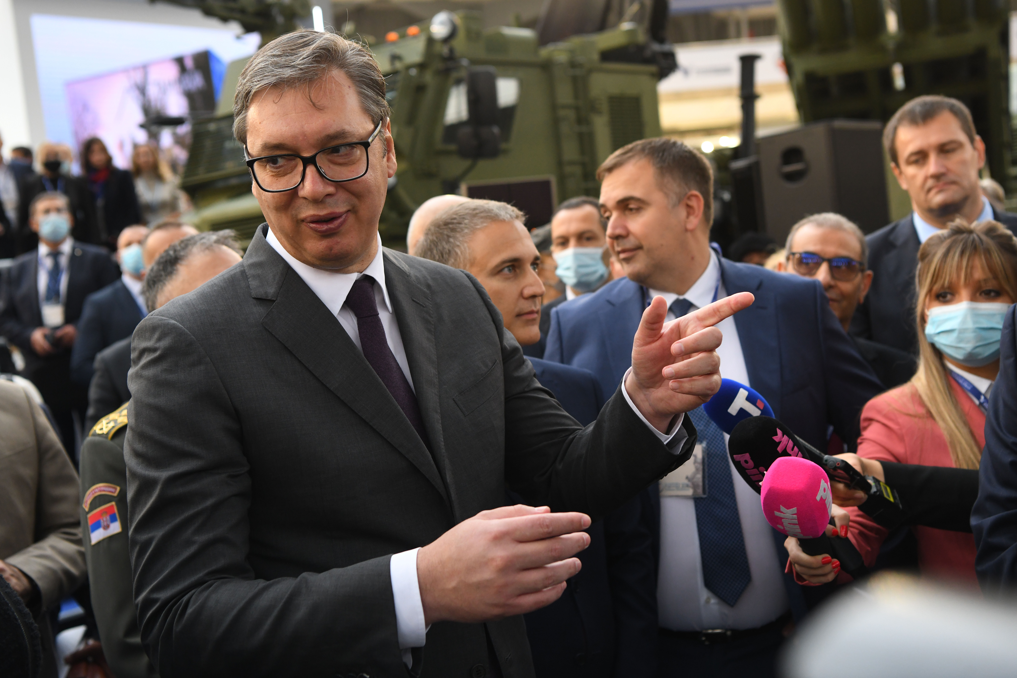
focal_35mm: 46
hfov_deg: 42.7
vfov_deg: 29.2
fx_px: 1299
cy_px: 339
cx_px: 508
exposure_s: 1/125
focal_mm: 46
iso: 1250
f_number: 4
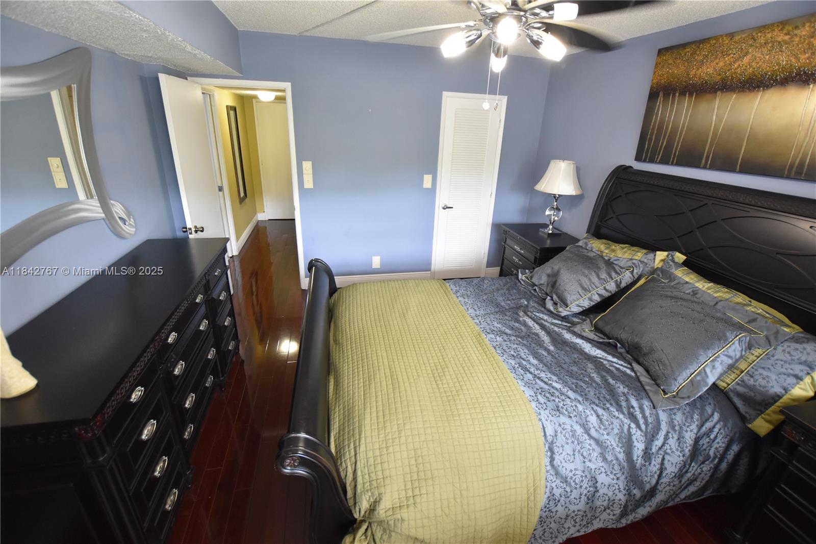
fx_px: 340
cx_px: 408
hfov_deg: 100.4
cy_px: 272
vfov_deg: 77.3
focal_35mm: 15
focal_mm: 10
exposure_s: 1/60
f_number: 3.5
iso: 1600
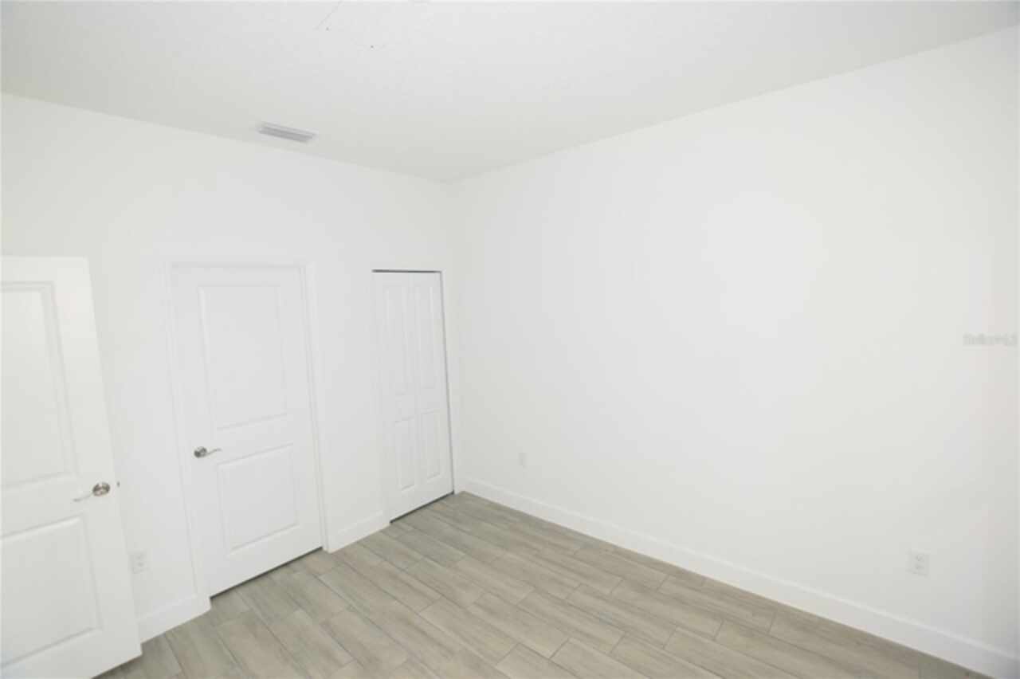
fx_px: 425
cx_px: 510
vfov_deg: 77.3
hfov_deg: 100.4
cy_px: 340
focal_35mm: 15
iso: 800
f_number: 4.5
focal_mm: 10
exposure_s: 1/100
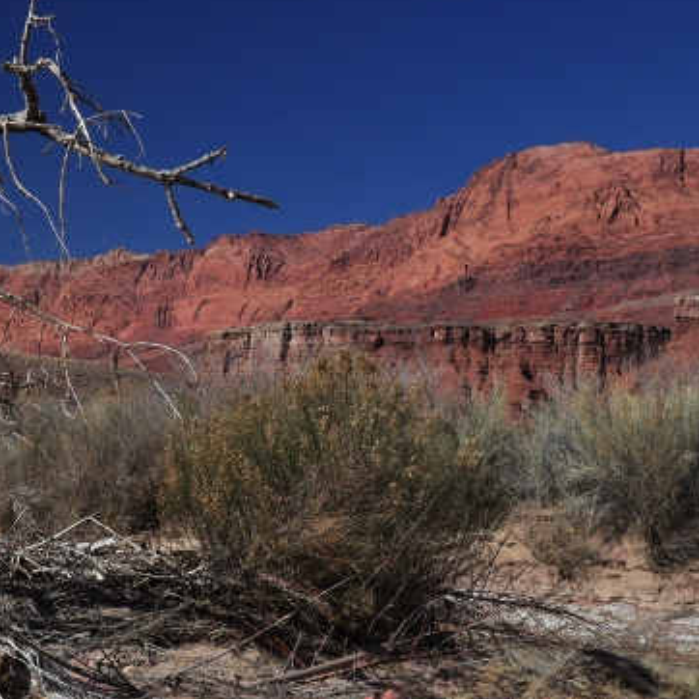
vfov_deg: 22.0
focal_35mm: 79
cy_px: 335
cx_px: 149
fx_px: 1799
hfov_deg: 21.7
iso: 200
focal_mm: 35
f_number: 16
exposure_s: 1/250
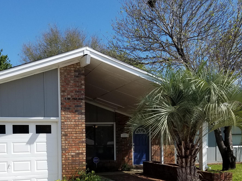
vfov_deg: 32.4
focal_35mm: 44
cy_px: 132
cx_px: 95
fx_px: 308
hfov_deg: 42.7
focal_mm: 4.2
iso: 50
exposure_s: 1/3144
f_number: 1.7
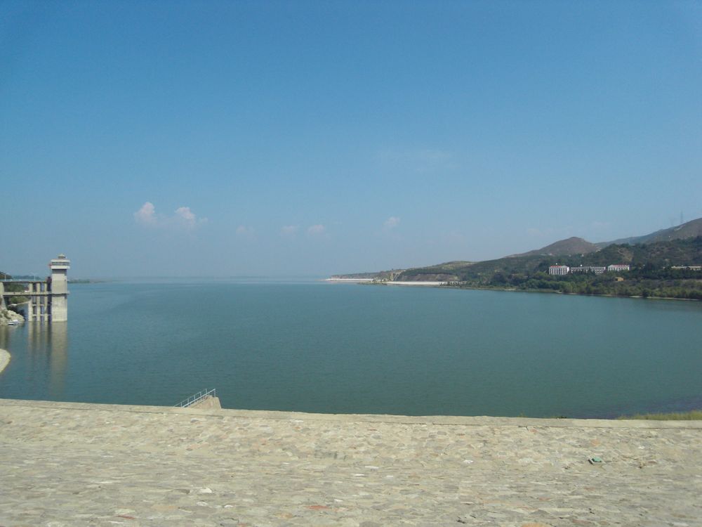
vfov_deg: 56.8
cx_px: 351
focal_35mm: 24
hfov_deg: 71.6
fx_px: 487
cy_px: 264
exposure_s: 1/400
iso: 80
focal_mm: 4.3
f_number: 7.3
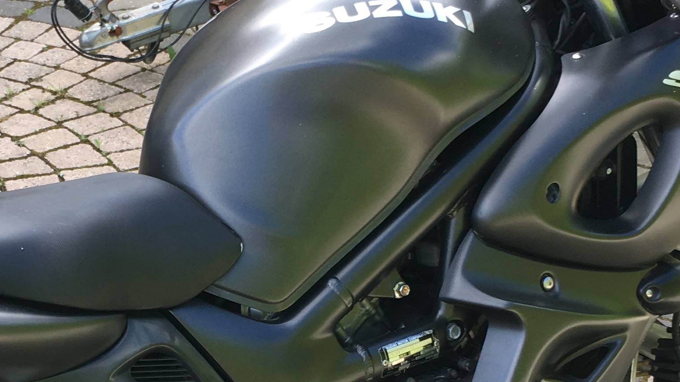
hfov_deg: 25.4
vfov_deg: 14.4
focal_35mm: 83
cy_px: 363
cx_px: 201
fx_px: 1496
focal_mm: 4.15
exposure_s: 1/159
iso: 25
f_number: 2.2
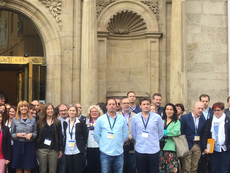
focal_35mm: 68
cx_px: -6
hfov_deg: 26.8
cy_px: 82
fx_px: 452
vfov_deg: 21.6
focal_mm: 4.15
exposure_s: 1/250
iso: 32
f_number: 2.2
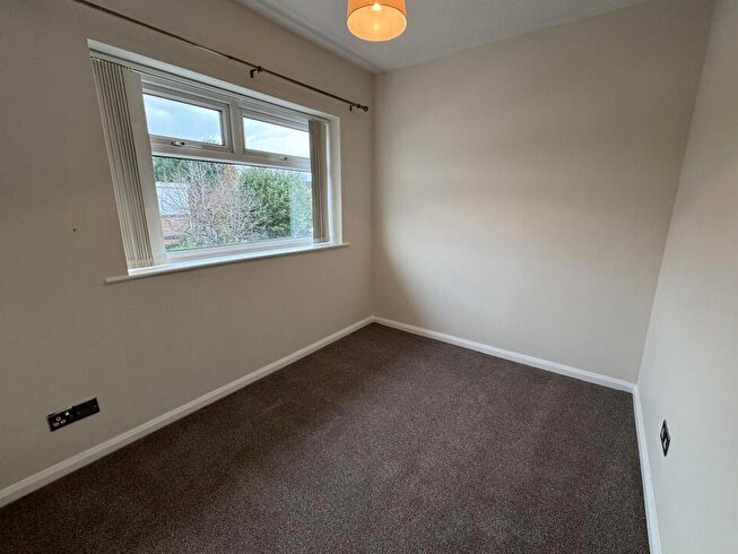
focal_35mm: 15
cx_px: 387
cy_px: 275
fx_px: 320
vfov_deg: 81.8
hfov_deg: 98.1
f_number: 2.2
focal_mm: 2.22
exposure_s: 1/100
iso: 125
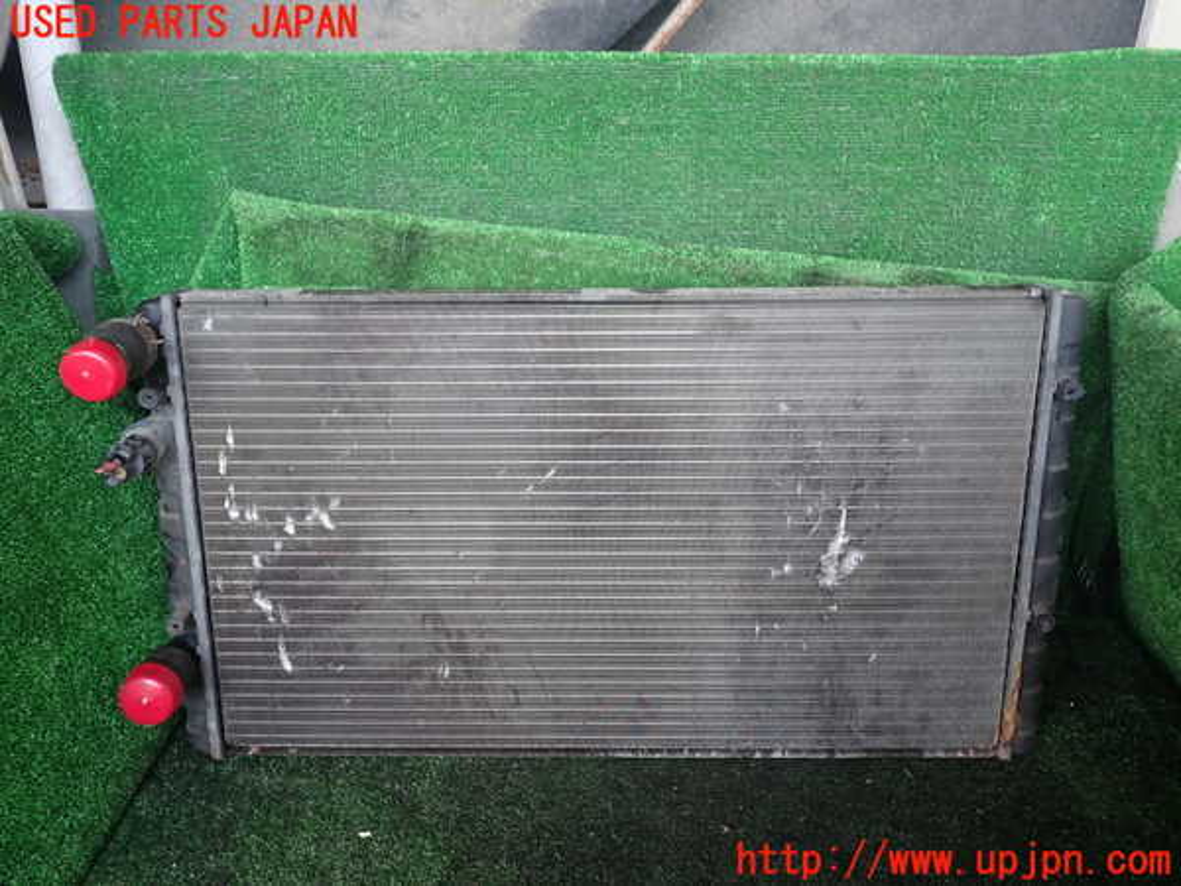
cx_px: 590
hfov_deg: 60.0
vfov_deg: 46.8
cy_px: 443
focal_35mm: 30
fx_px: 1024
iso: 100
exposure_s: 1/60
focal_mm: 5.4
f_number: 2.3
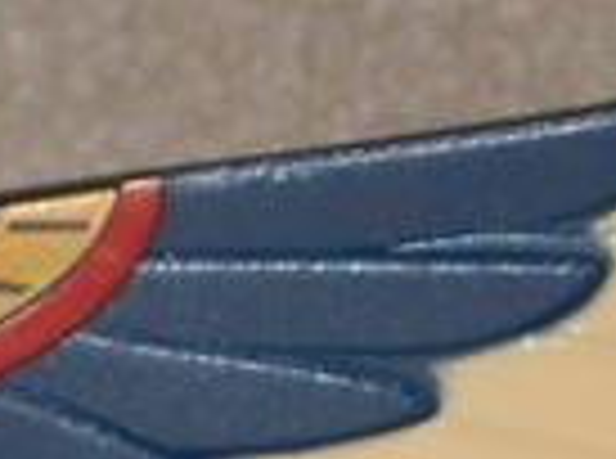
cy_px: 482
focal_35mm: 615
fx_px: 10915
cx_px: -751
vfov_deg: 2.4
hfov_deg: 3.2
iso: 64
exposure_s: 1/125
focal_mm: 17.1
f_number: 9.3
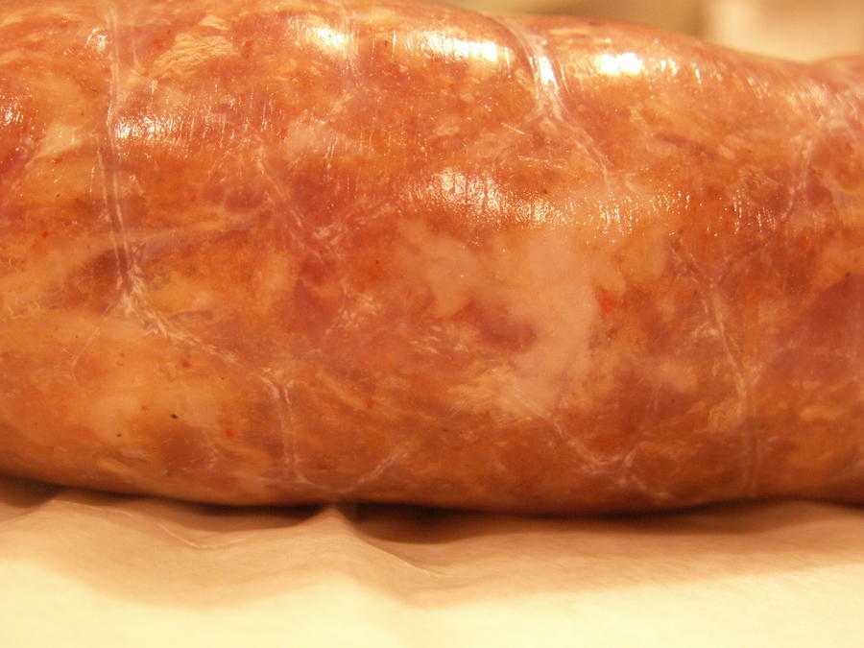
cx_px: 432
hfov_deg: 31.2
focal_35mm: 62
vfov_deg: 23.7
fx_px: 1547
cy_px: 324
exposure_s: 1/5
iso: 160
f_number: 3.2
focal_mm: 10.28
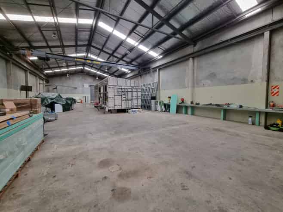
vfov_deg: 89.9
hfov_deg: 106.2
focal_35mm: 13
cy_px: 106
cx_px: 142
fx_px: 106
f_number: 2.2
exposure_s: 1/33
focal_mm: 2.2
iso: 320
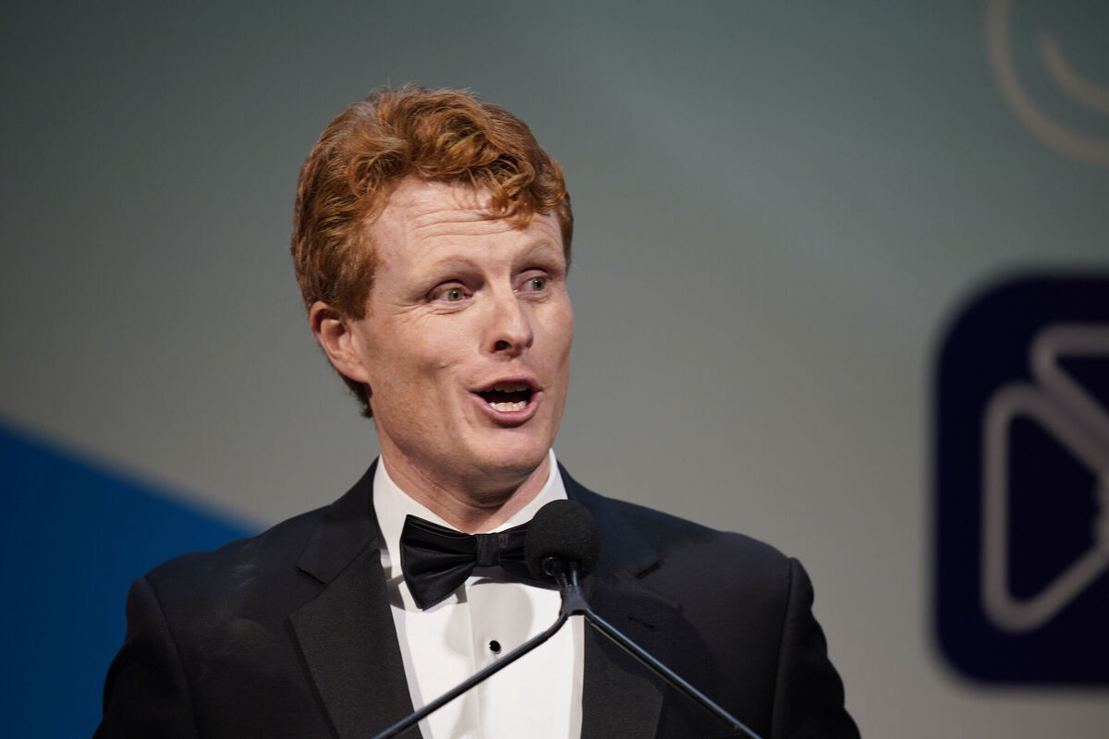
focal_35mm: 400
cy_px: 370
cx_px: 554
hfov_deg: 5.2
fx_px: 12321
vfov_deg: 3.4
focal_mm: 400
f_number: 2.8
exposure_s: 1/125
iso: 800
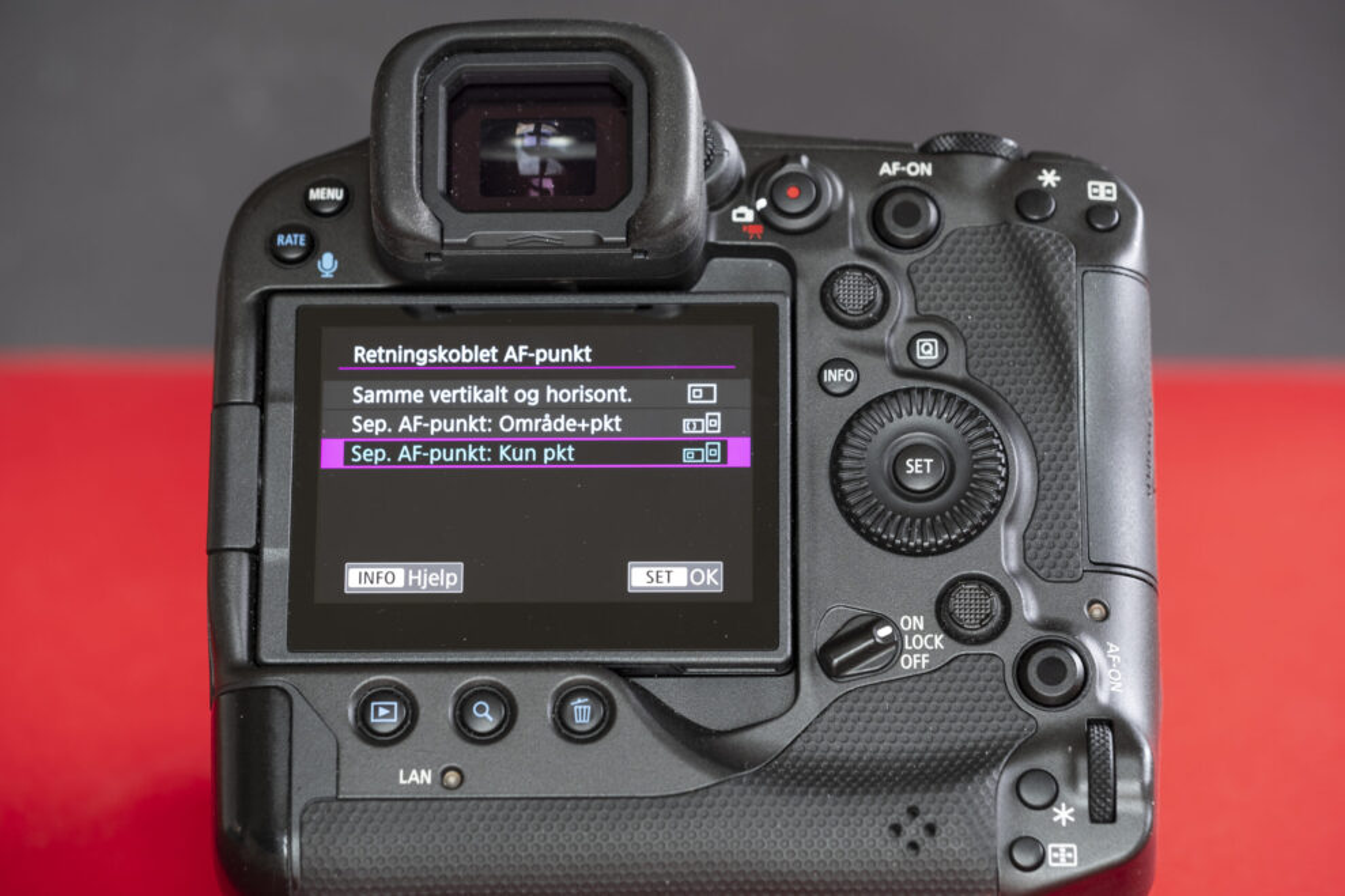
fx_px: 4482
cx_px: 672
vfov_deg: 11.4
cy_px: 448
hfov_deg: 17.1
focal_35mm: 120
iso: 200
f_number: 5
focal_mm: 80
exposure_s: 1/10
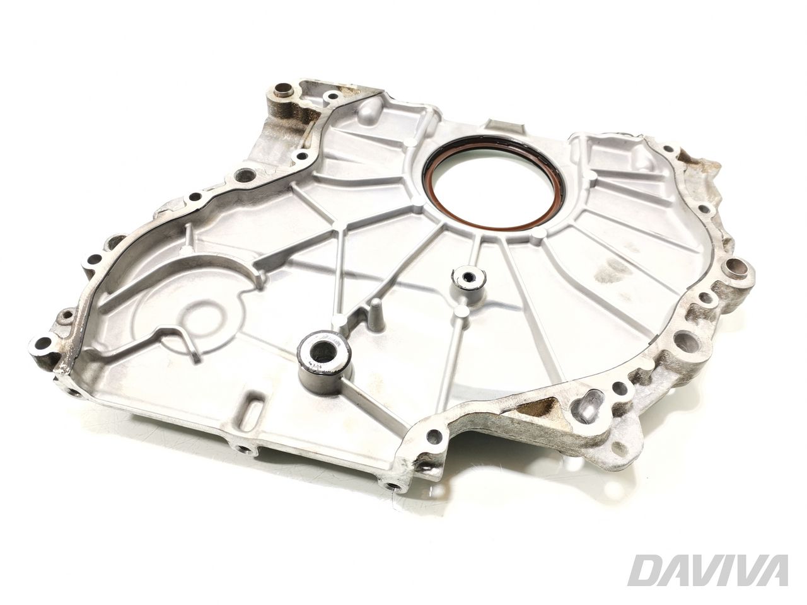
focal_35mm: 26
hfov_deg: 67.3
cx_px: 404
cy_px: 302
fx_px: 606
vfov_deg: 53.1
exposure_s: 1/50
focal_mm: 4.75
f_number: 1.8
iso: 50
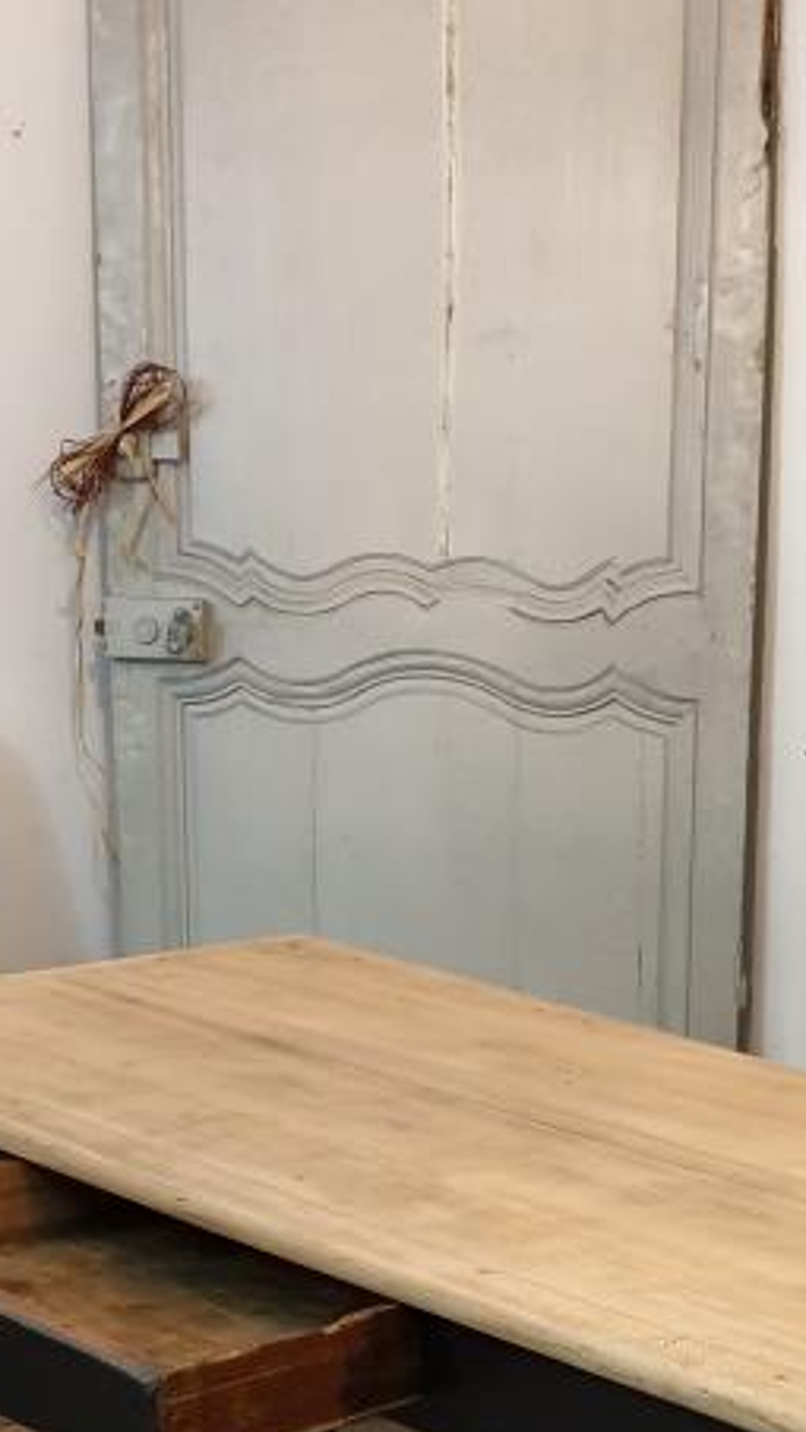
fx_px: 2430
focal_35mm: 64
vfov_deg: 31.2
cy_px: 1315
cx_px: 683
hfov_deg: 18.6
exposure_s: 1/50
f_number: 1.5
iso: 320
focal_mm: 4.3
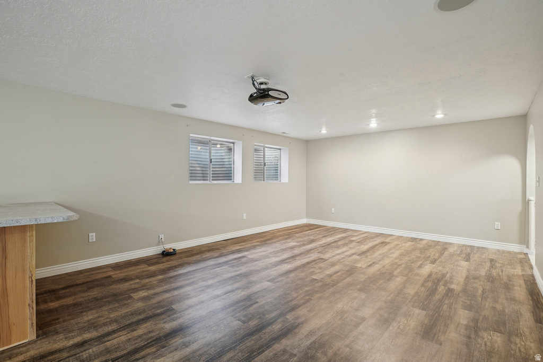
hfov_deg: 96.7
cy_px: 181
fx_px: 241
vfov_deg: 73.8
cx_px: 272
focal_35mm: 16
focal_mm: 16
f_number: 8
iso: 400
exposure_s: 1/3.33
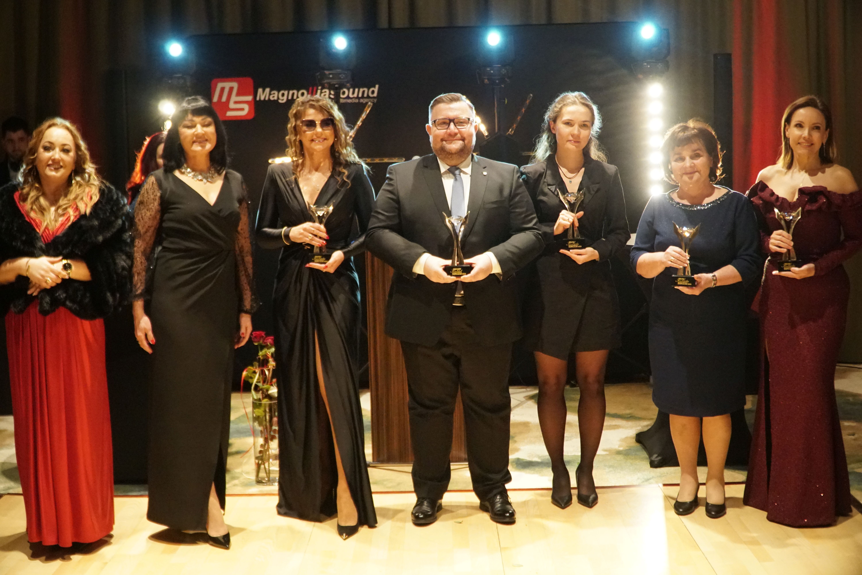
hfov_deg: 46.4
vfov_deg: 31.9
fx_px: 1006
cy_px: 288
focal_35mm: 42
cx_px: 431
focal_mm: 28
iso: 6400
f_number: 4
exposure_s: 1/125
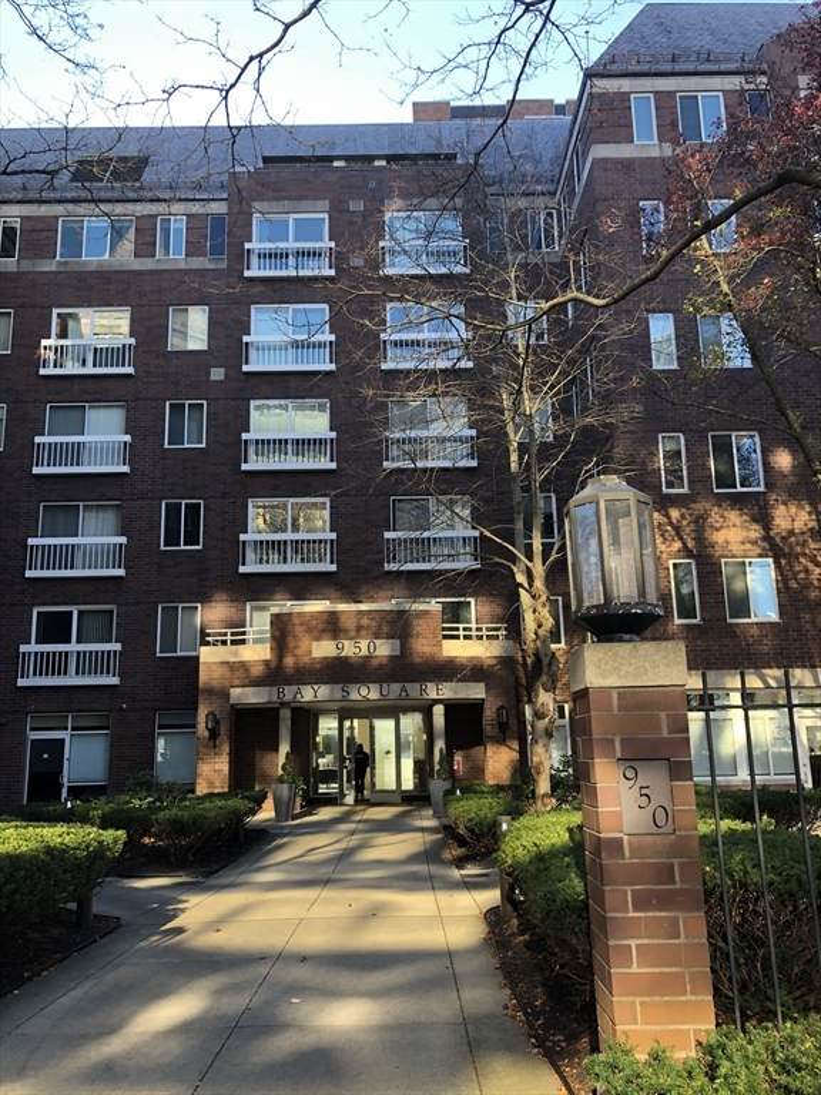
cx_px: 410
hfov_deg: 49.7
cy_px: 548
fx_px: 885
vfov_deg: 63.4
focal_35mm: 28
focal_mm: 4
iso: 25
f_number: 1.8
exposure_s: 1/120
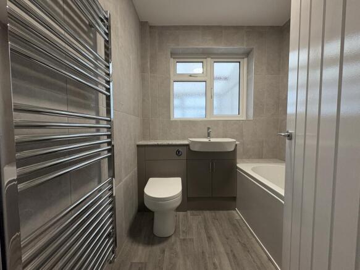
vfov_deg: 85.7
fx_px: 146
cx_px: 180
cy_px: 135
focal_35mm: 14
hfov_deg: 102.1
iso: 200
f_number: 2.2
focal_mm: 2.22
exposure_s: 1/100
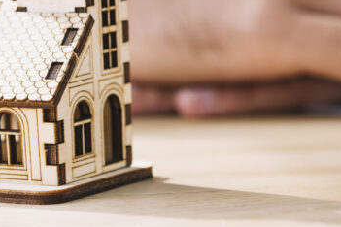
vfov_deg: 6.0
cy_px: 6
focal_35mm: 230
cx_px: 2
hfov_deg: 8.9
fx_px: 2178
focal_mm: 105
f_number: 7.1
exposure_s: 1/160
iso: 250
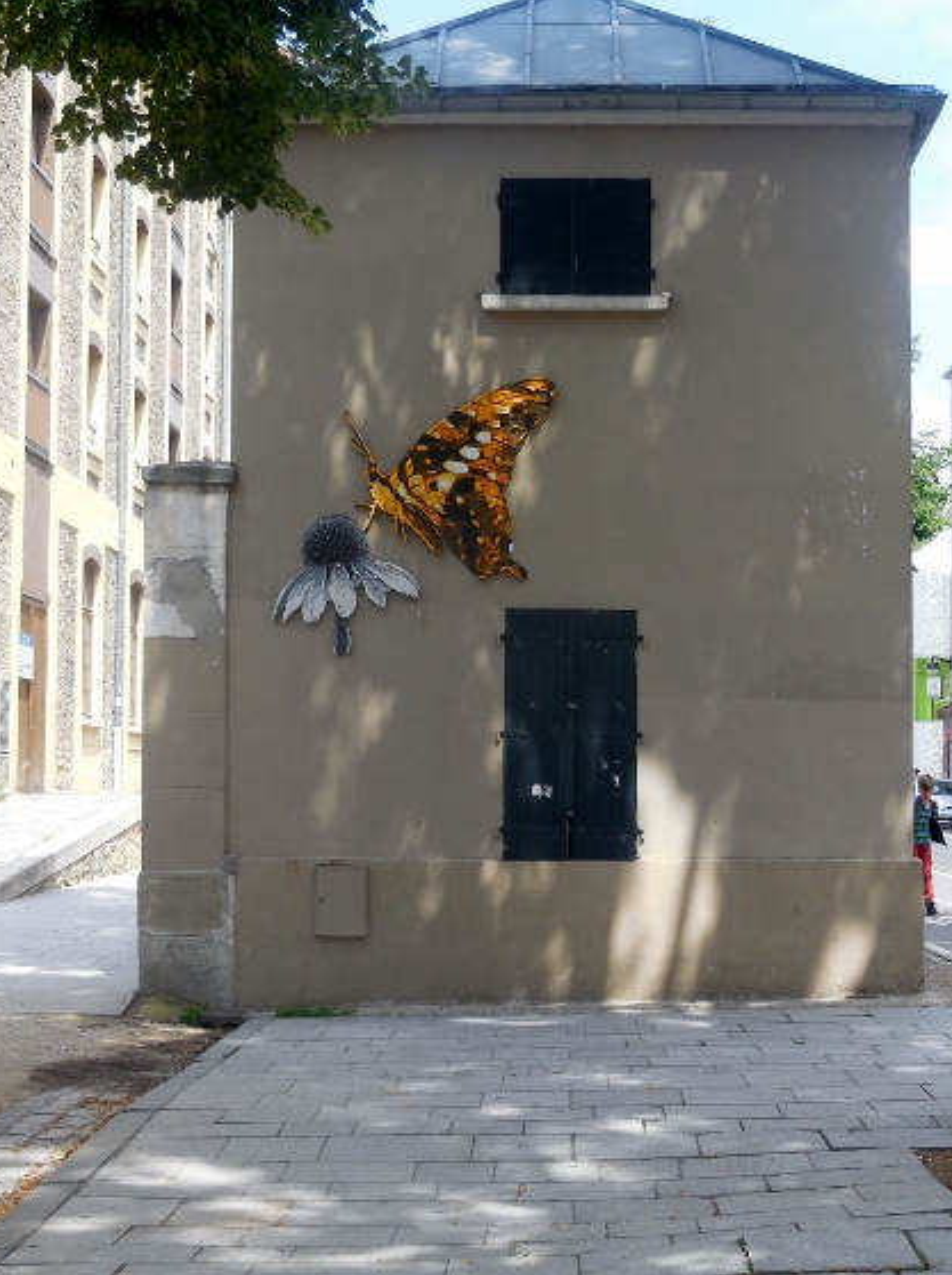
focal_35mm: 70
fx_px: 2573
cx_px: 533
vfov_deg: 27.8
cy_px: 656
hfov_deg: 21.0
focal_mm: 11
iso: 125
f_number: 4.5
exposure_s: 1/320
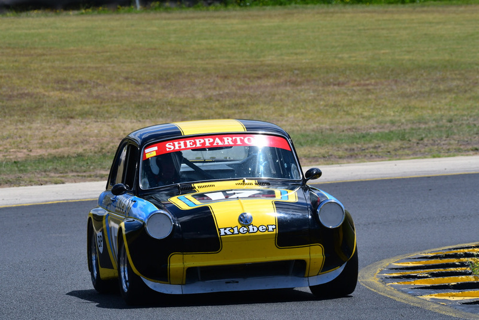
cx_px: 240
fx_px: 6588
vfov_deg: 2.8
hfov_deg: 4.2
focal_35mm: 495
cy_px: 160
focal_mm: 330
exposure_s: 1/640
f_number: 11
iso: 320
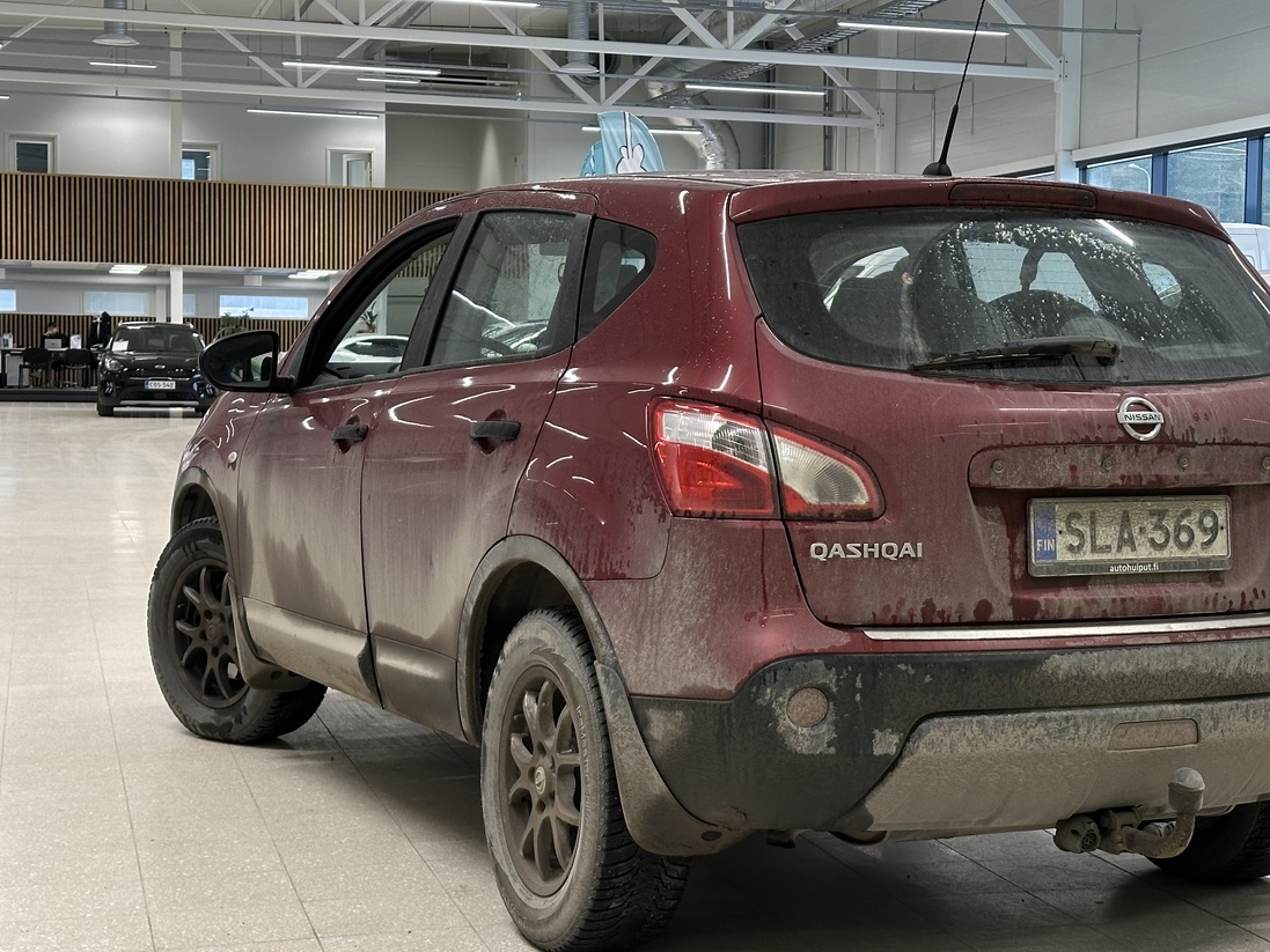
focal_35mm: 63
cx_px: 805
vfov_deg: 23.3
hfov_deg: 30.6
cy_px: 457
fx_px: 2312
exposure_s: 1/99
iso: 125
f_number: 1.78
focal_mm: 6.86
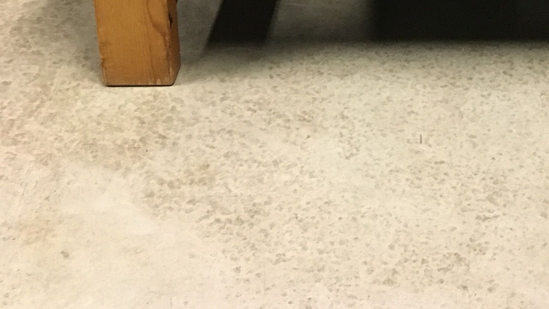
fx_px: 1019
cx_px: 435
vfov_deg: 14.8
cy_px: -265
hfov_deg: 29.5
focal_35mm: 70
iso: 250
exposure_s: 1/17
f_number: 2.2
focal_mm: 4.15
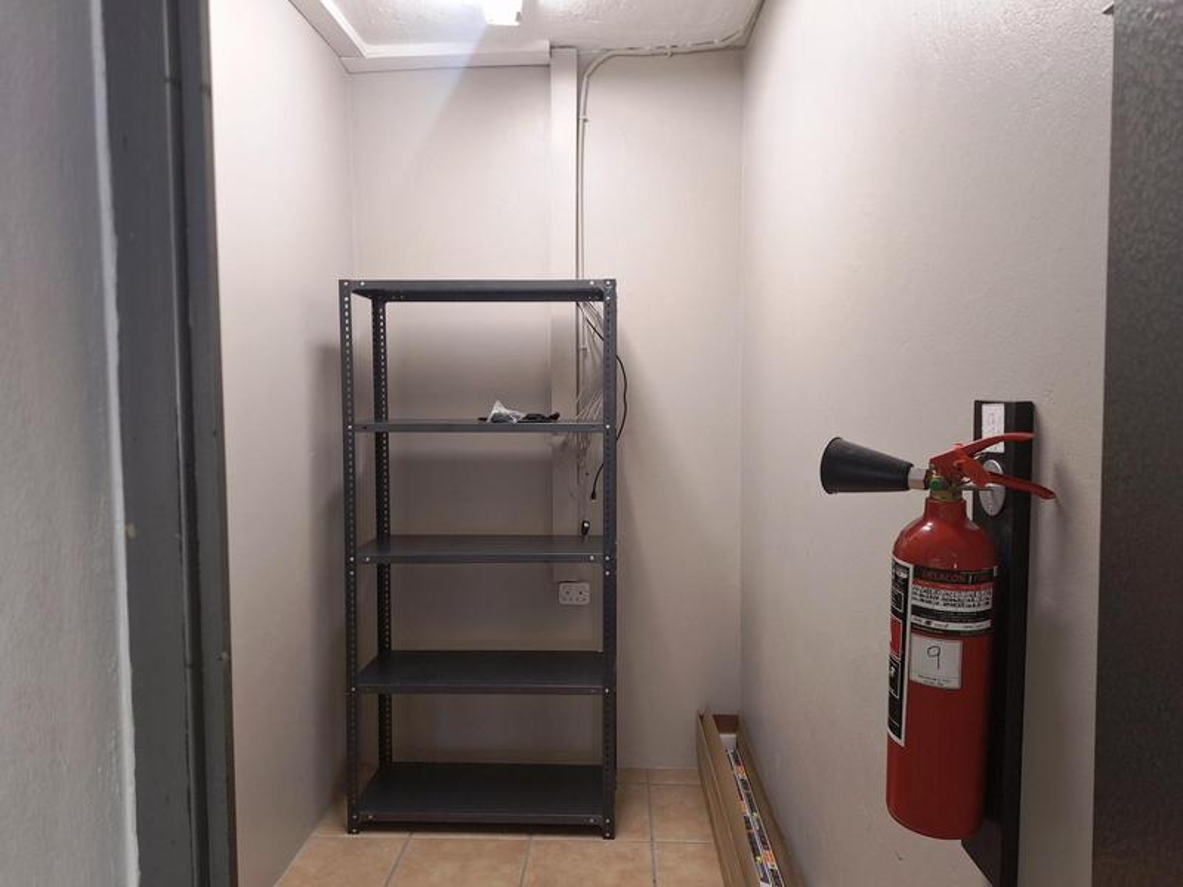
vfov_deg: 58.9
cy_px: 444
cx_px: 592
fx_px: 786
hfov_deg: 73.9
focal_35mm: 23
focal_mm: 5.54
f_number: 1.8
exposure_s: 1/33
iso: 200
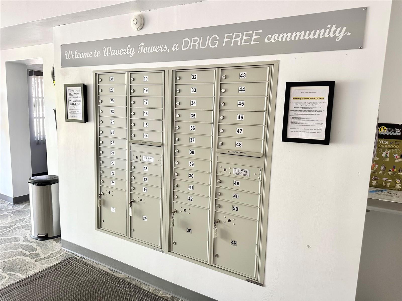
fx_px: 279
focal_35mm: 24
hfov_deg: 71.6
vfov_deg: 56.8
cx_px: 201
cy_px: 150
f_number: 1.78
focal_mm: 6.86
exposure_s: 1/75
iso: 250
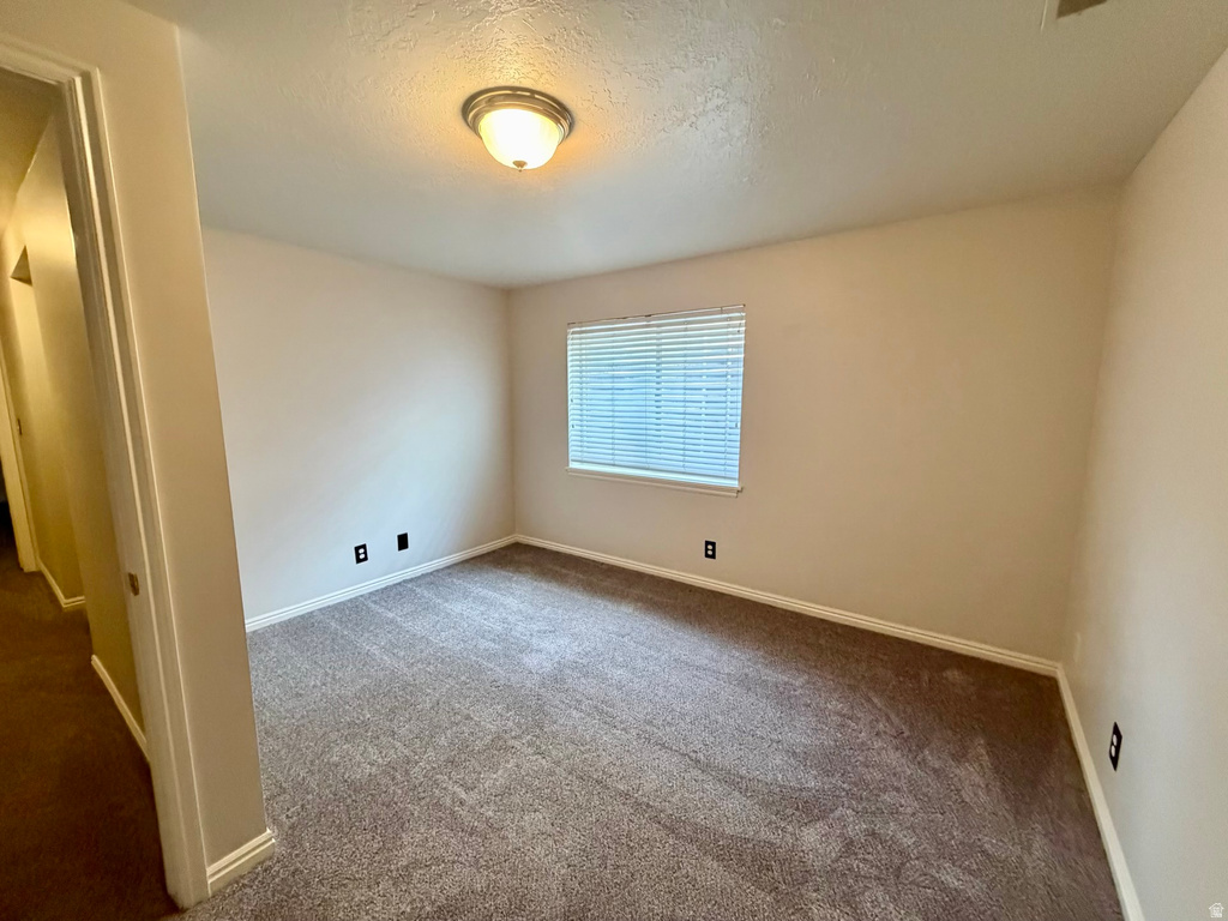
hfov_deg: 102.1
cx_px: 614
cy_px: 460
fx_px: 497
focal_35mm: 14
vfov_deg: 85.7
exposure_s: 1/60
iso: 640
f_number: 2.2
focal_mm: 2.22
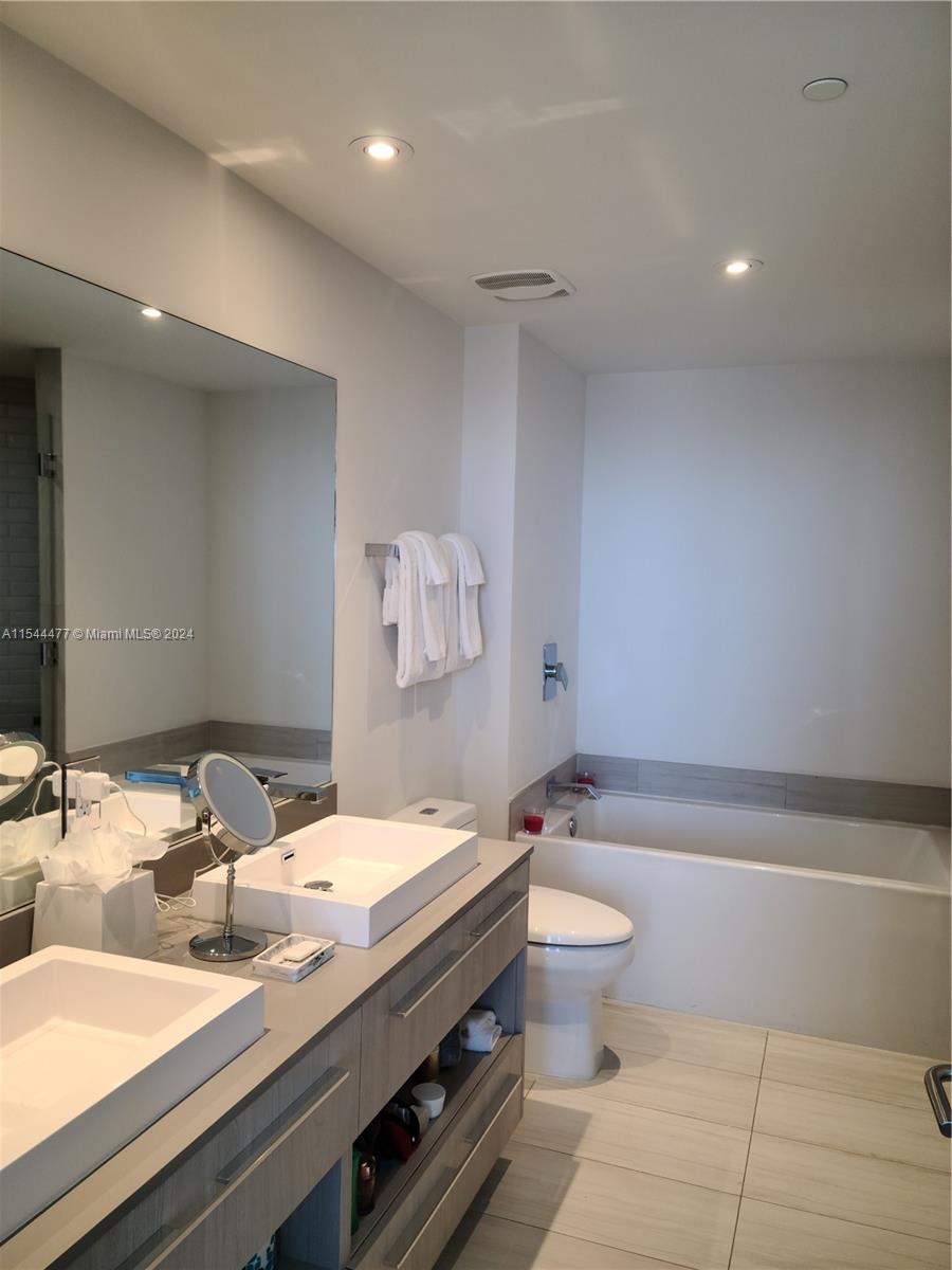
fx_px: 1027
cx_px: 476
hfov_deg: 49.7
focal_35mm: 28
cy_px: 635
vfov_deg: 63.4
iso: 100
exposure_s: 1/60
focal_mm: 5.9
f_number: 2
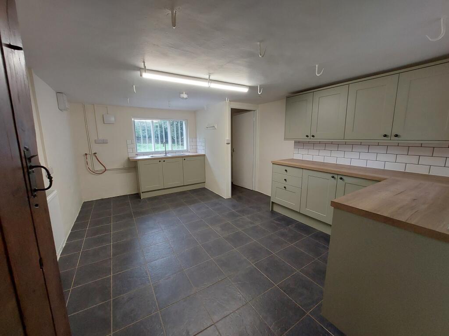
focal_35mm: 13
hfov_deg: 106.2
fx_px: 169
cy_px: 168
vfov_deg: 89.9
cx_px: 224
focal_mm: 1.74
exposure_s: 1/50
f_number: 2.2
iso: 125
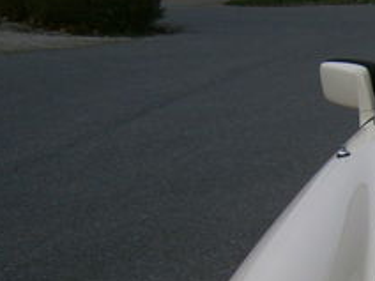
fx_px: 1018
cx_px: 612
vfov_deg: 15.0
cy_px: 375
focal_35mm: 94
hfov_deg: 17.9
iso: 80
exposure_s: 1/640
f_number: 2.8
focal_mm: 4.7
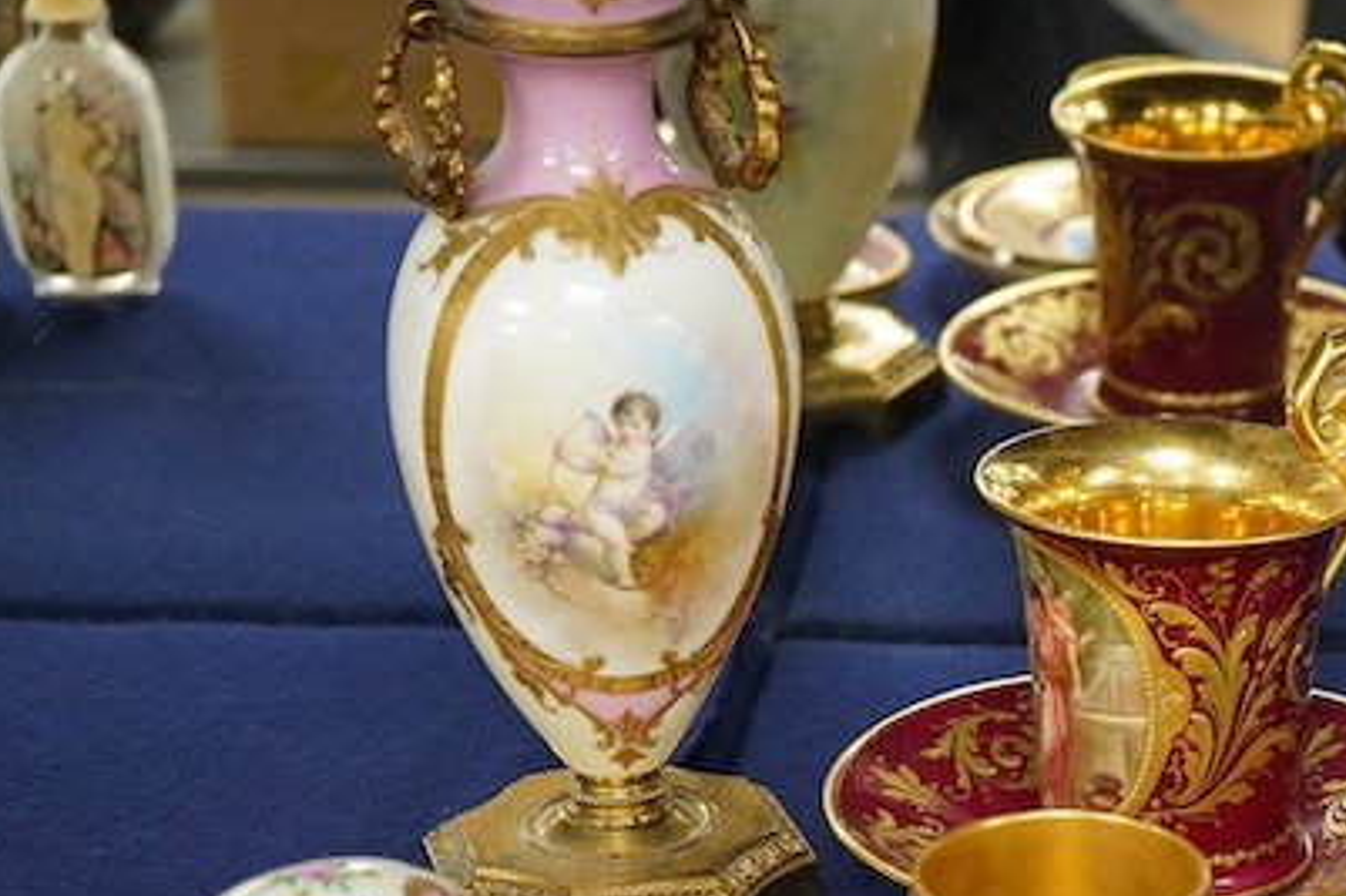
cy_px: 792
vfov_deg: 13.4
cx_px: 1276
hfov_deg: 19.7
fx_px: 3775
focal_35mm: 101
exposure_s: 1/125
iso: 1250
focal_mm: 30
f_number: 5.6
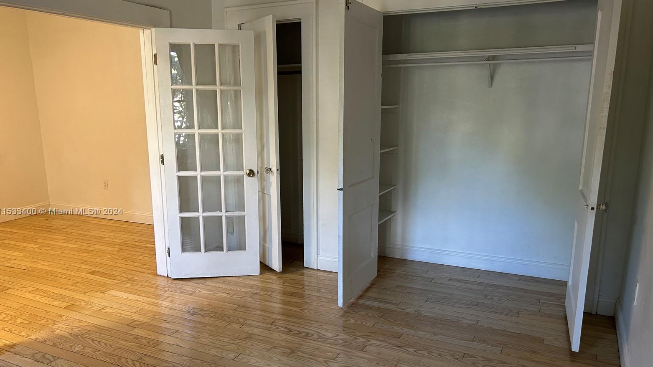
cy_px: 212
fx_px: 502
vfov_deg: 40.1
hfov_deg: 66.1
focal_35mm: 29
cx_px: 323
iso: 160
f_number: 1.5
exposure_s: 1/60
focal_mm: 5.7
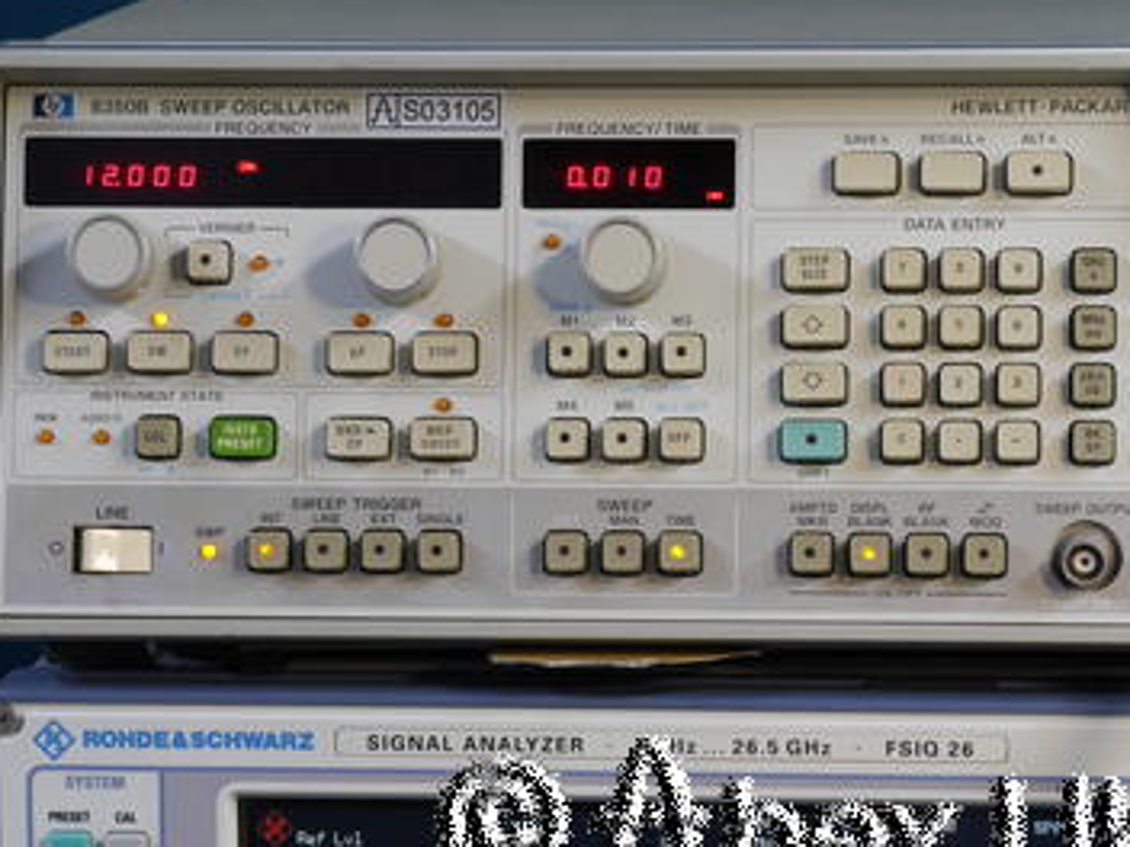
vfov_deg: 7.4
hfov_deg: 9.9
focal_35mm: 200
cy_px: 436
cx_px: 575
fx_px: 6529
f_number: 13
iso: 400
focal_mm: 88
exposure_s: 1/2.5
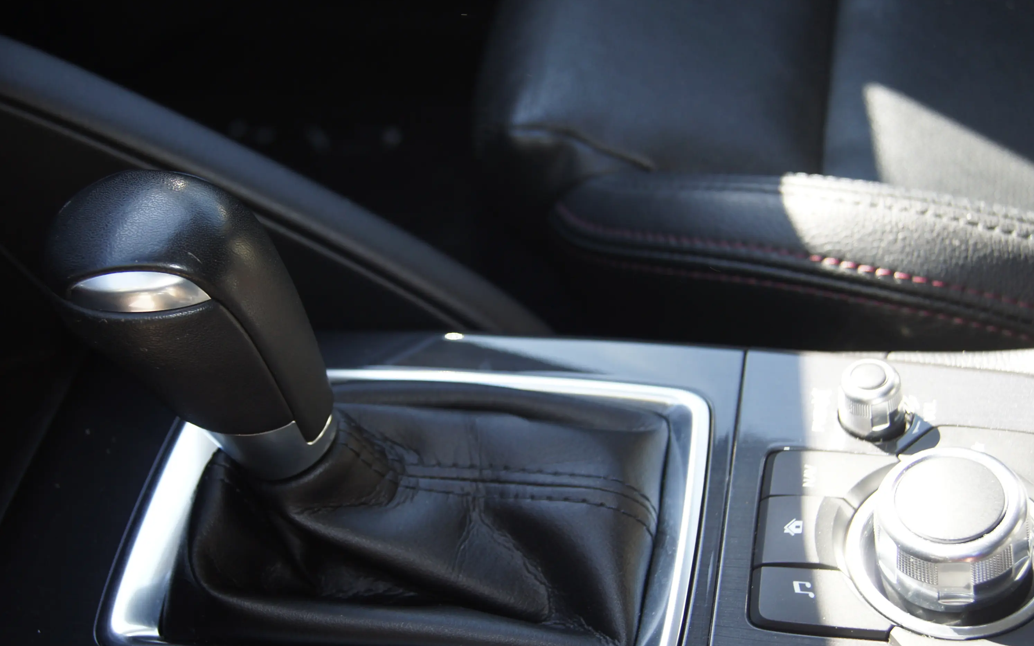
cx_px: 476
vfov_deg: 23.5
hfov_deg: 36.9
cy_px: 383
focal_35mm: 55
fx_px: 1550
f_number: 4.5
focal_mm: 28
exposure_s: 1/60
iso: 160
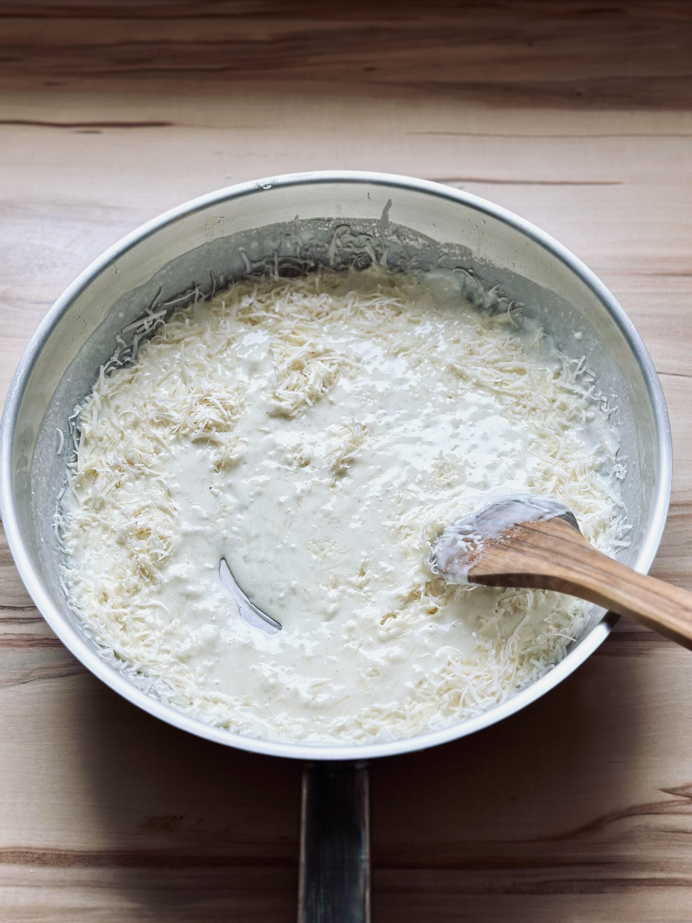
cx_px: 346
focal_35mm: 48
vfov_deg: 39.7
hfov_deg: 30.3
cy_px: 462
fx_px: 1279
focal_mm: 6.86
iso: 80
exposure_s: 1/205
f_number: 1.78
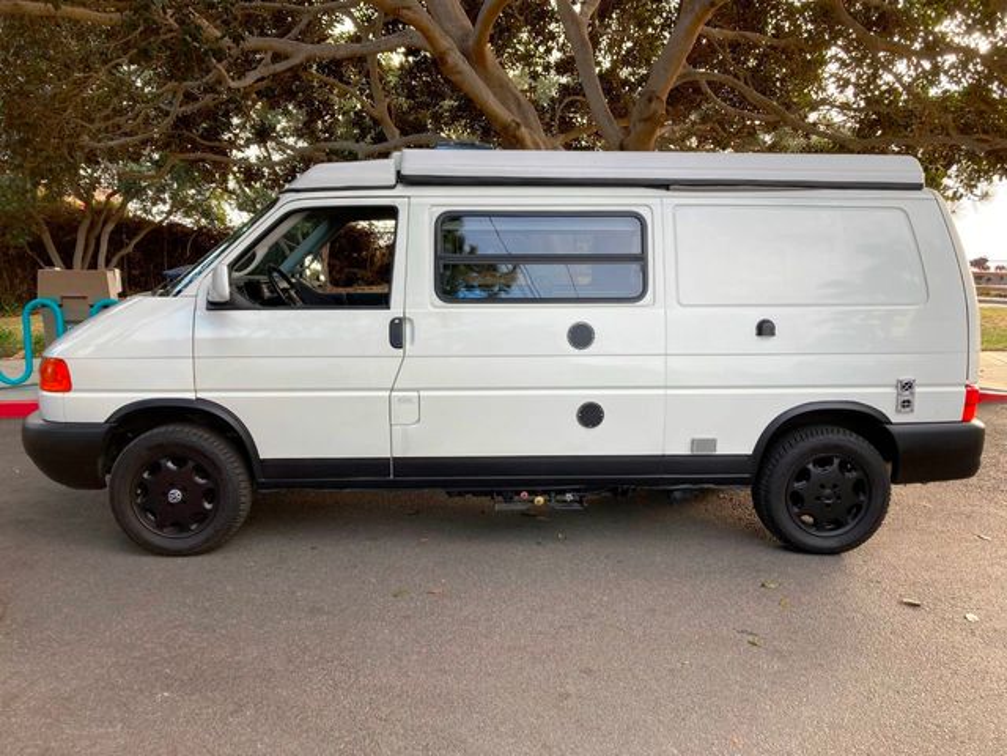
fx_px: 815
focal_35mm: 28
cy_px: 378
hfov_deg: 63.4
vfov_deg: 49.7
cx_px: 504
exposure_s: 1/134
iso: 20
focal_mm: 3.99
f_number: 1.8
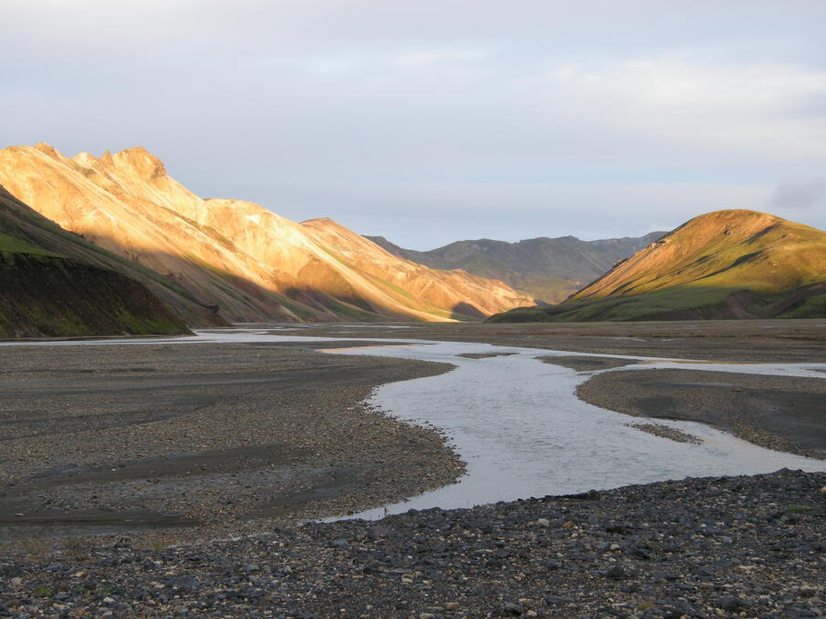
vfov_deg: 27.5
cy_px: 334
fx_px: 1265
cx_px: 395
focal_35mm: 53
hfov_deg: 36.2
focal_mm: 10.1
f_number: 3.4
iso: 100
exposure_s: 1/70
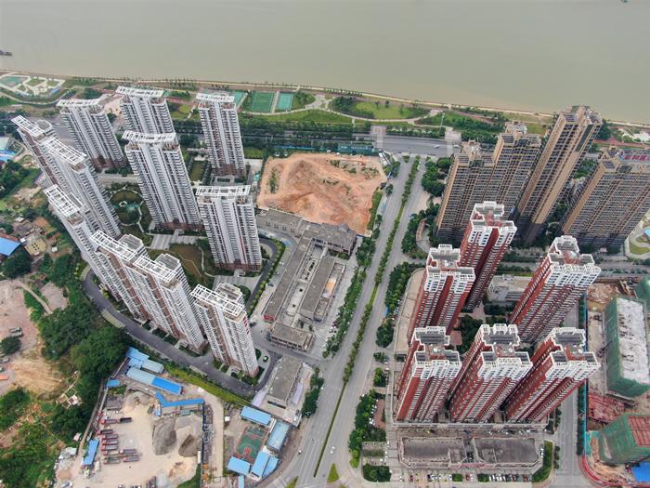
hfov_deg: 71.6
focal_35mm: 24
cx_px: 325
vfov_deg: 56.8
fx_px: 451
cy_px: 244
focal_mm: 4.39
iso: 100
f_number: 2.8
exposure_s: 1/800
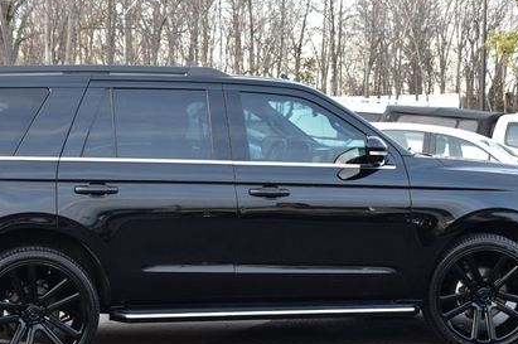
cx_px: 181
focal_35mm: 82
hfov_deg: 24.8
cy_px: 234
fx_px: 1175
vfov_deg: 16.6
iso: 400
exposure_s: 1/20
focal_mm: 35
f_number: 6.3
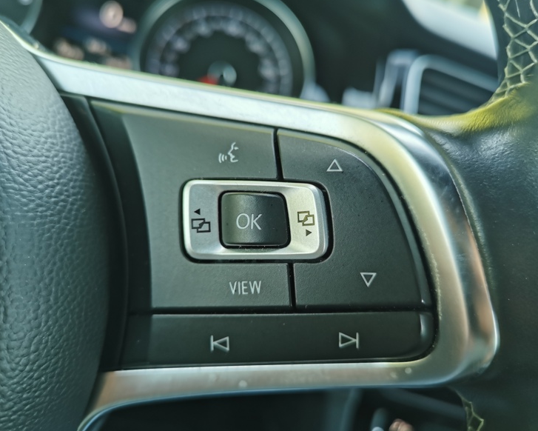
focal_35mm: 29
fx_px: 462
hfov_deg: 60.4
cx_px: 283
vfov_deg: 50.0
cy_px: 215
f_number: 1.8
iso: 50
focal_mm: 5.58
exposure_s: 1/104
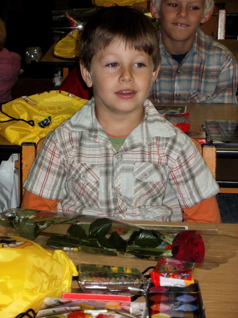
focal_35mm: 121
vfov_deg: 16.3
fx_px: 1109
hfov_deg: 12.2
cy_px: 159
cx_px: 119
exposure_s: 1/400
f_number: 5.3
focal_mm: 21.2
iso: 400
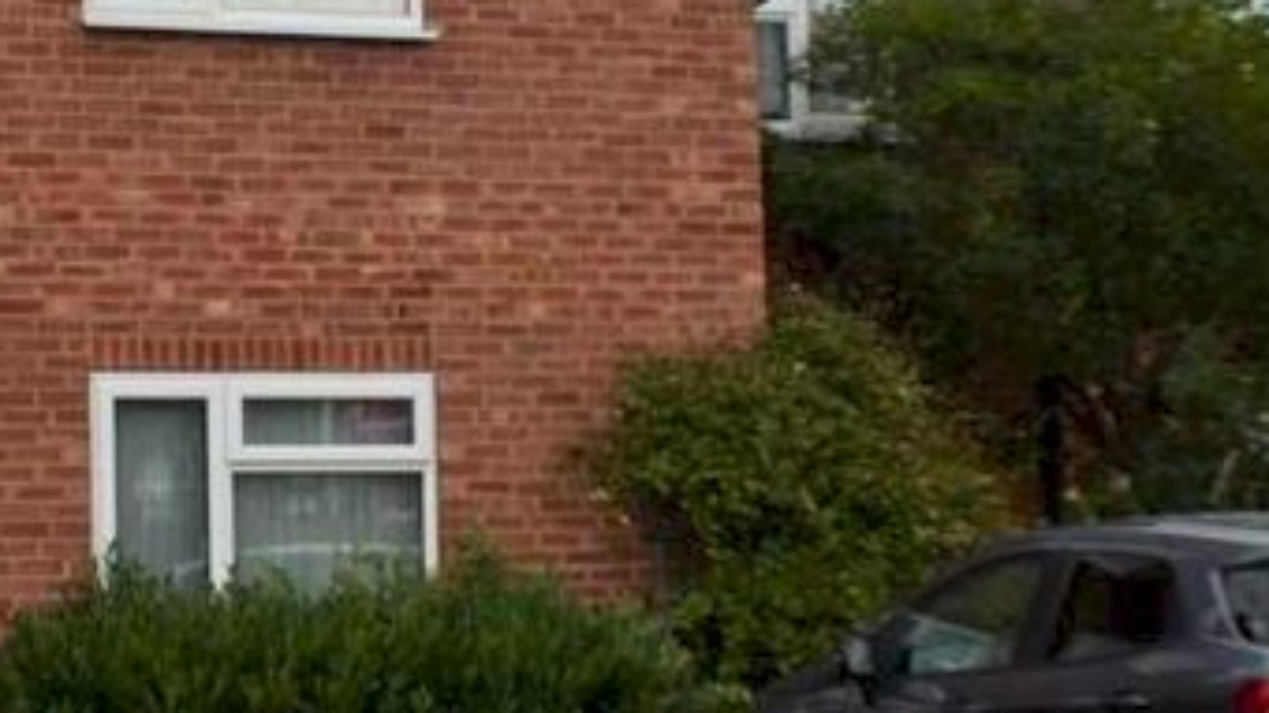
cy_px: 147
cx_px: 112
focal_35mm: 149
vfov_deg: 8.1
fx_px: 5012
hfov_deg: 14.3
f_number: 7.1
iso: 125
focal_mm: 46
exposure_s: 1/200
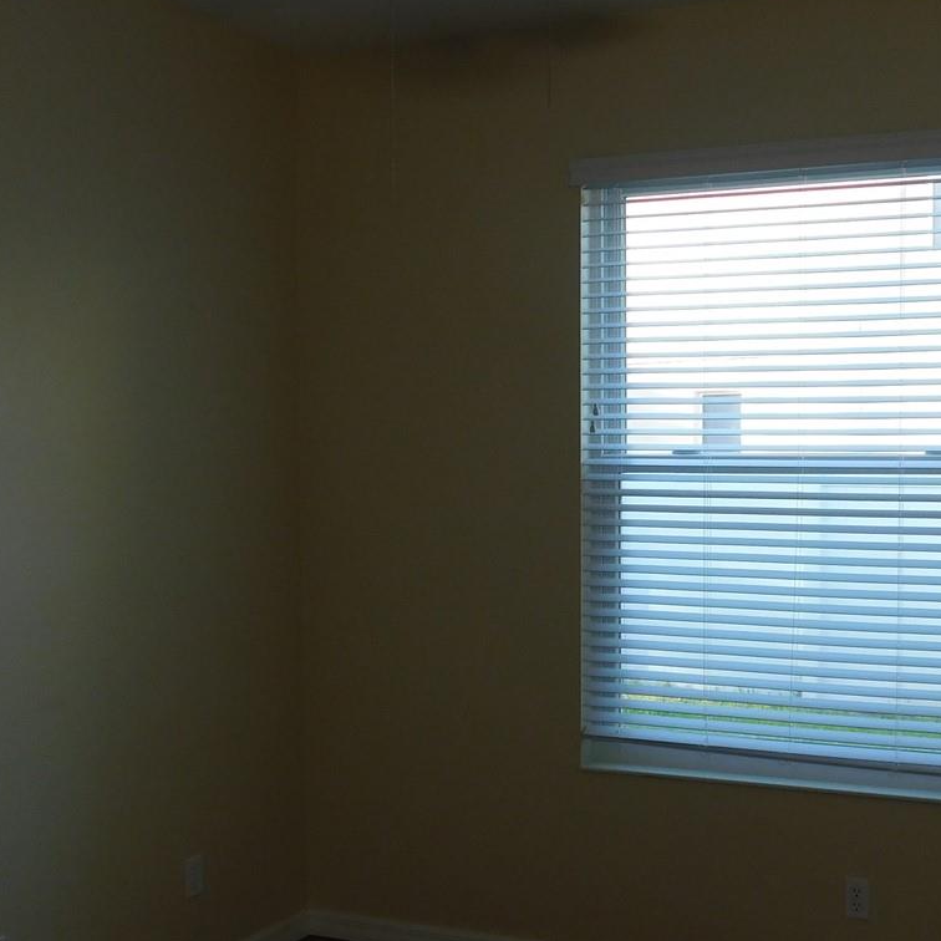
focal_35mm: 43
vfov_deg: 39.1
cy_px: 517
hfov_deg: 38.5
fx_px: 1322
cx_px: 668
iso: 125
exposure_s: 1/60
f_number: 3
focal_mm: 4
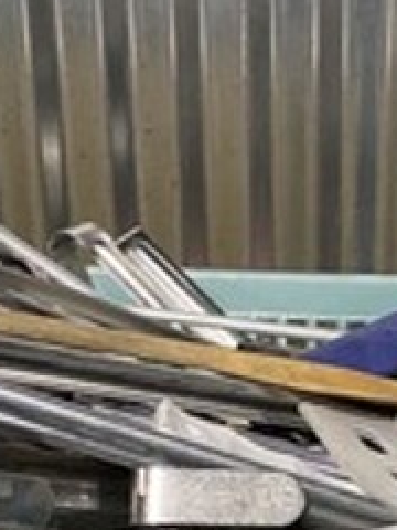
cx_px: 465
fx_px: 1346
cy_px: 577
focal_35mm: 88
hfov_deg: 16.2
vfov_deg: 21.2
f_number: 1.8
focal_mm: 4.25
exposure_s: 1/60
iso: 400
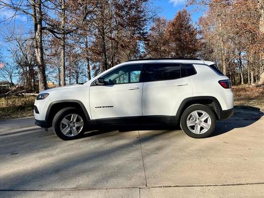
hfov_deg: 67.3
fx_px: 198
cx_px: 132
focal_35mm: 26
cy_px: 99
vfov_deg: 53.1
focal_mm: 5.1
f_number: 1.6
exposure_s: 1/2513
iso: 50
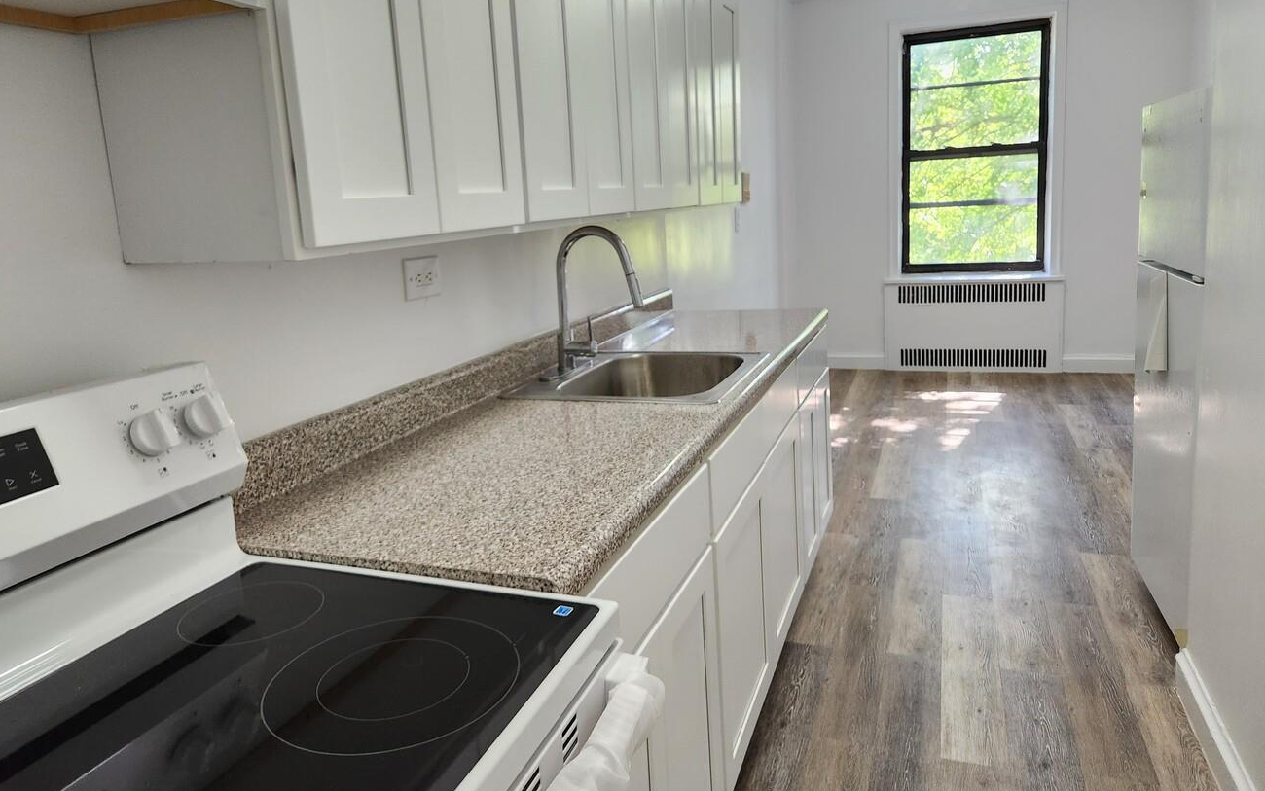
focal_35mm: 25
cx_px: 628
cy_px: 341
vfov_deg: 49.2
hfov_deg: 72.5
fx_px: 862
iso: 250
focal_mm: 5.4
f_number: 1.8
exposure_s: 1/120
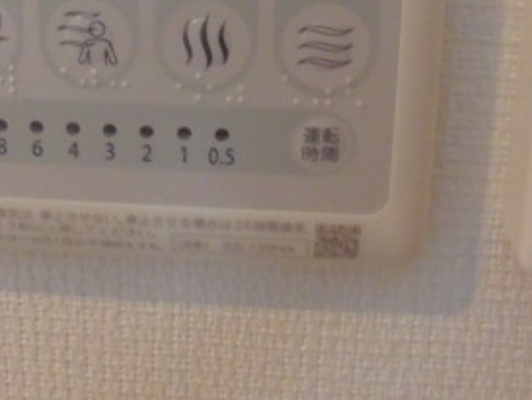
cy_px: -33
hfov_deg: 31.2
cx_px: 140
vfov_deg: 22.7
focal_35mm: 61
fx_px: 938
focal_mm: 4.6
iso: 400
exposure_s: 1/60
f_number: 3.5
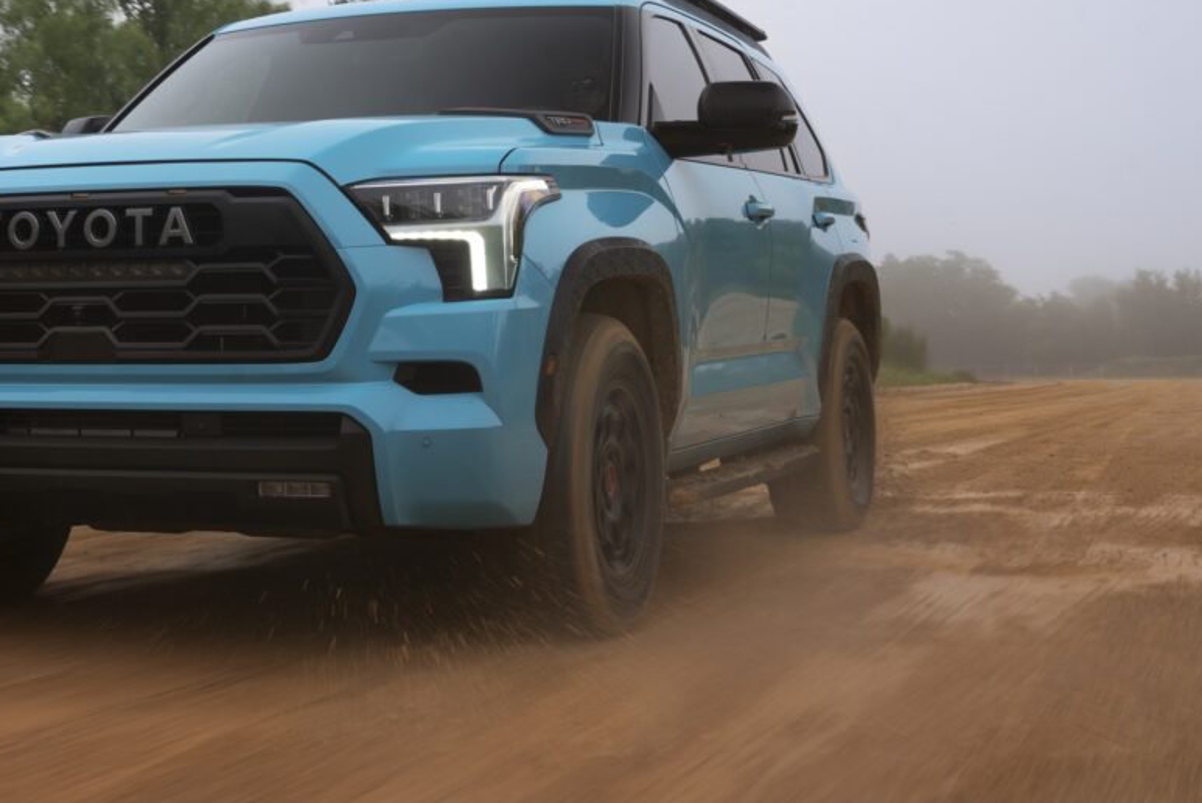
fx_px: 2170
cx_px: 233
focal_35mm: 65
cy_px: 199
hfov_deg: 30.2
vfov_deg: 20.8
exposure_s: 1/50
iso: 250
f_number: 11
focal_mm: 33.5
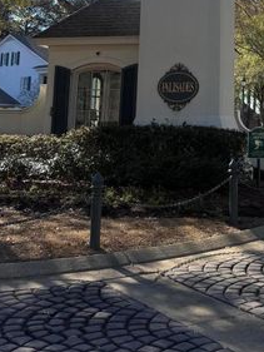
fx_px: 579
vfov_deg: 31.3
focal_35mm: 57
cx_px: 273
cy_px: 3
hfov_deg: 24.4
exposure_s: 1/3021
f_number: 1.78
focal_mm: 6.76
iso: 80
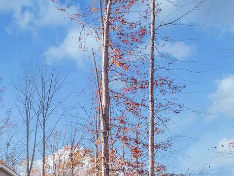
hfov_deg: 24.2
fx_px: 392
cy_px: 278
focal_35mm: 58
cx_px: -135
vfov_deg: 20.7
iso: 200
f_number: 5.6
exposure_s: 1/250
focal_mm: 14
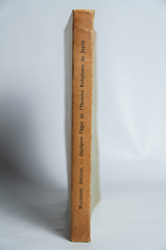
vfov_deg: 35.1
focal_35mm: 57
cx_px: 83
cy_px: 126
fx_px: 394
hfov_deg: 23.8
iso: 640
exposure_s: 1/100
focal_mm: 37
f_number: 4
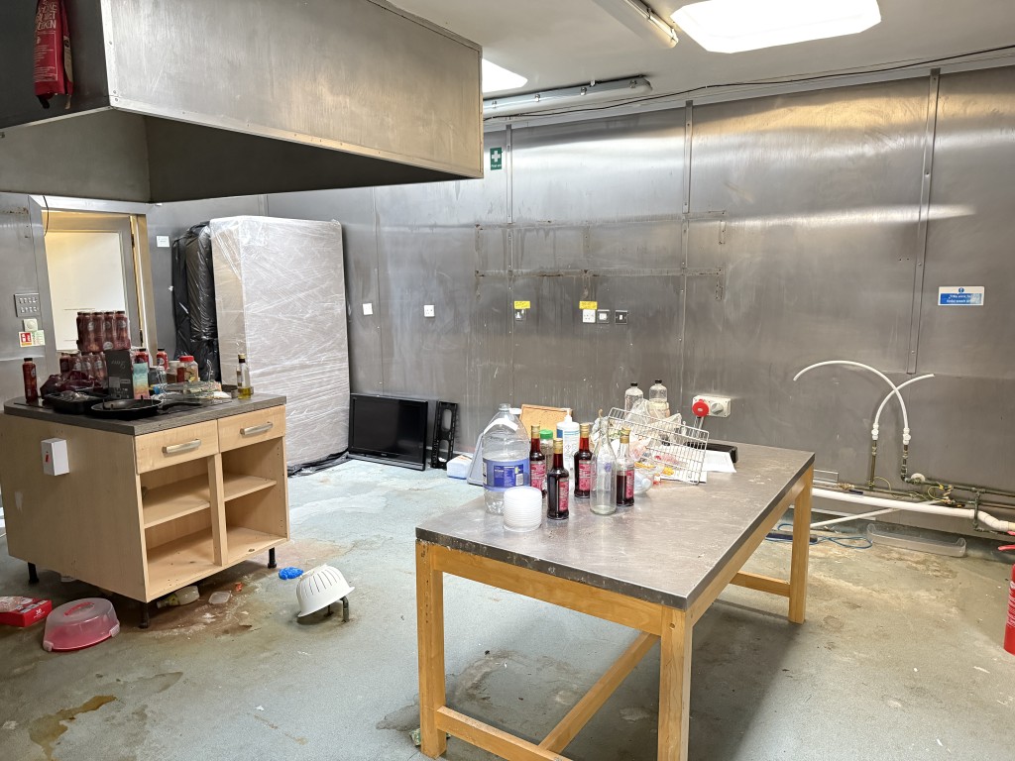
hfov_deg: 71.6
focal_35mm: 24
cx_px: 508
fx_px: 704
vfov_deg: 56.8
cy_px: 380
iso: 1000
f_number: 1.78
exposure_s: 1/25
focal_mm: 6.76
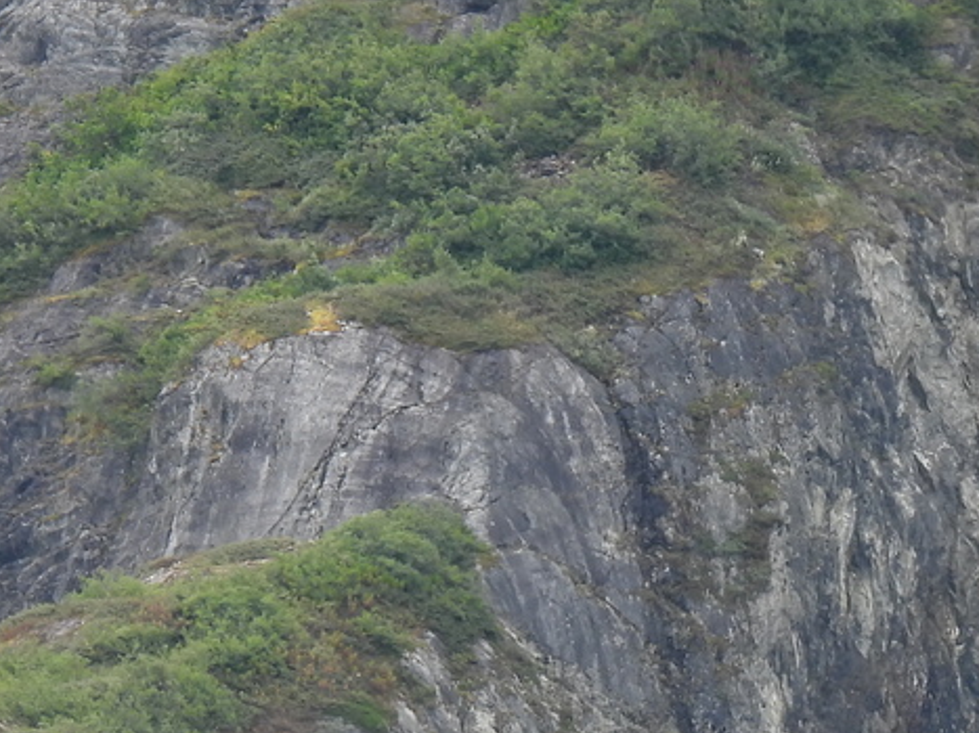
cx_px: 683
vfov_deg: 1.5
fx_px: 27115
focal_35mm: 959
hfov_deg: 2.1
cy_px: 932
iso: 100
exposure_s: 1/125
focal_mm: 62.5
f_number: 5
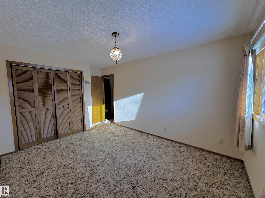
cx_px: 132
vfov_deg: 85.7
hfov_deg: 102.1
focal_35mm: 14
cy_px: 99
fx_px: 107
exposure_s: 1/159
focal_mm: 2.22
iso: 40
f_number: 2.2
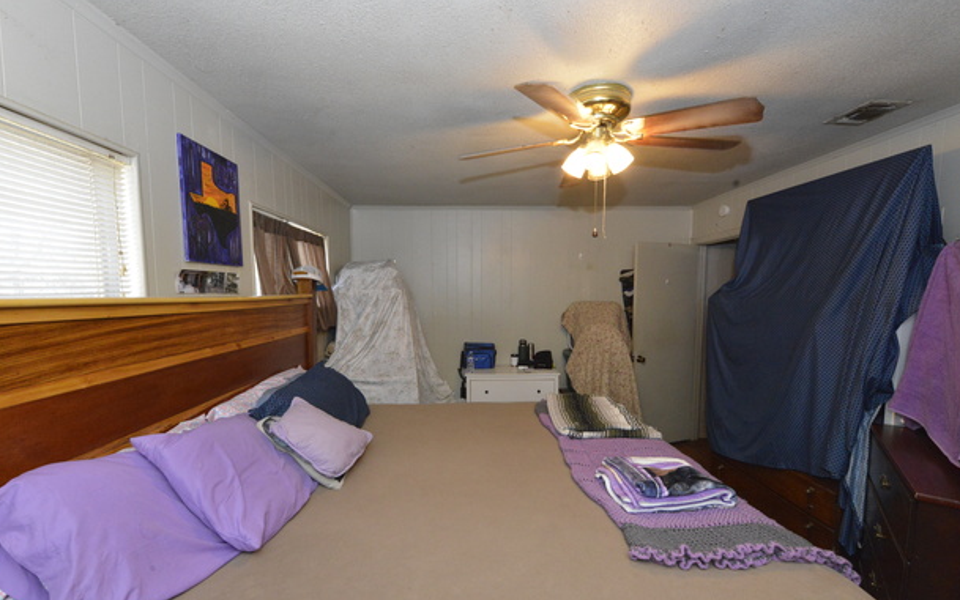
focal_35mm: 15
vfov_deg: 74.6
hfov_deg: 101.4
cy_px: 333
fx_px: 393
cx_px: 479
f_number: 11
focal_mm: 14
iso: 6400
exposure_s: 1/60
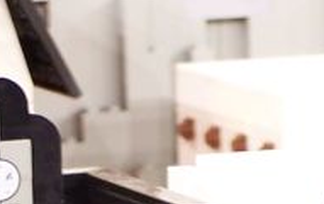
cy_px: 585
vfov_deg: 2.2
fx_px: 5270
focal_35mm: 596
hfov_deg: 3.5
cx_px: 604
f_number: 3.2
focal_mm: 17.5
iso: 80
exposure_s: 1/3
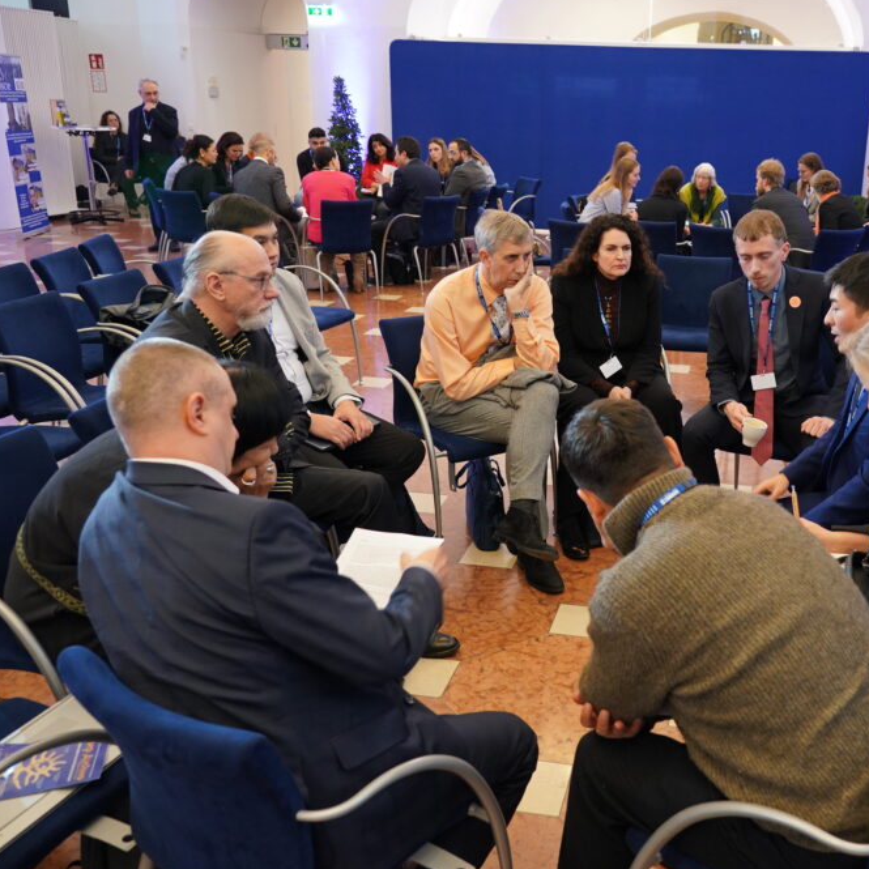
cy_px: 428
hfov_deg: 47.4
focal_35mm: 34
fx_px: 966
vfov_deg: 48.4
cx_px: 601
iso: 2500
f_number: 4
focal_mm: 26
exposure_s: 1/60
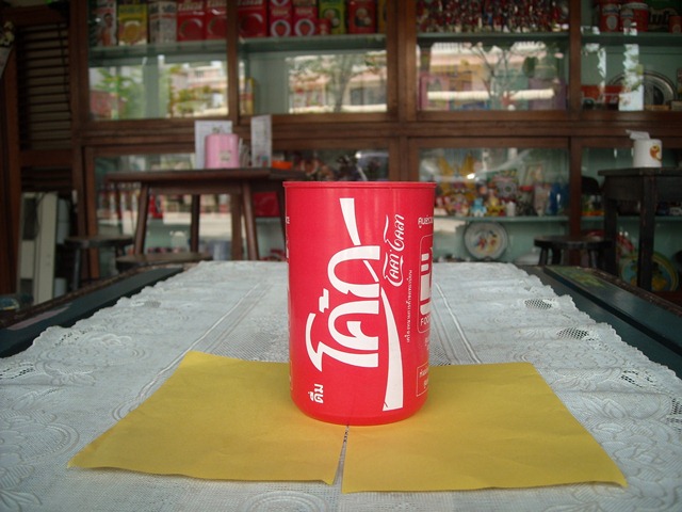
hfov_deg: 52.6
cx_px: 341
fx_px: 690
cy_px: 256
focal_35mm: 35
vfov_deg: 40.7
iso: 64
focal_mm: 5.7
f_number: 2.8
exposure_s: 1/84
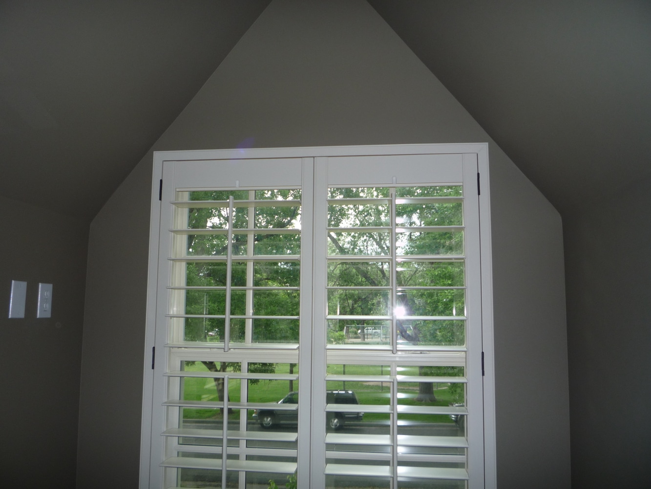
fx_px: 564
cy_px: 244
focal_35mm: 30
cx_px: 326
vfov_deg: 46.8
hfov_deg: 60.0
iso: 100
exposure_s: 1/30
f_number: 3.3
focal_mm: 5.2
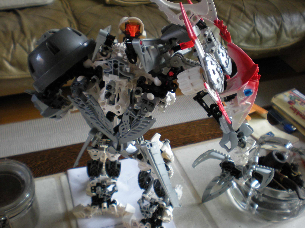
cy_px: 114
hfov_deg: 49.0
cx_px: 152
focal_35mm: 38
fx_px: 335
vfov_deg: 37.7
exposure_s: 1/34.5
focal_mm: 6.3
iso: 200
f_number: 3.1
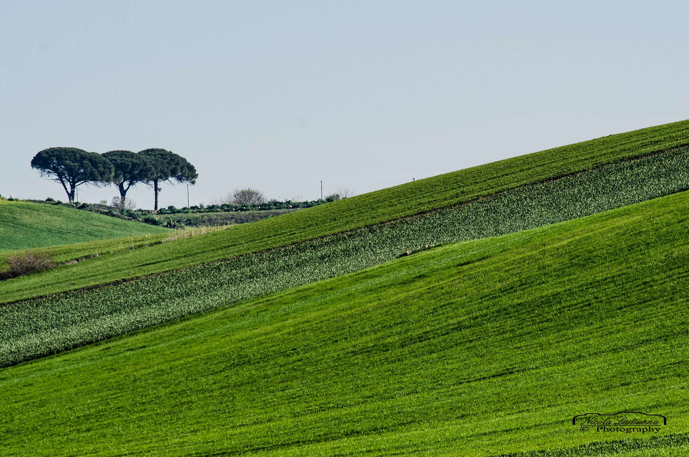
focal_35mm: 450
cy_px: 228
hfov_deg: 4.6
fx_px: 8595
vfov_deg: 3.0
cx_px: 344
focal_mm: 300
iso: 100
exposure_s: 1/250
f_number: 8
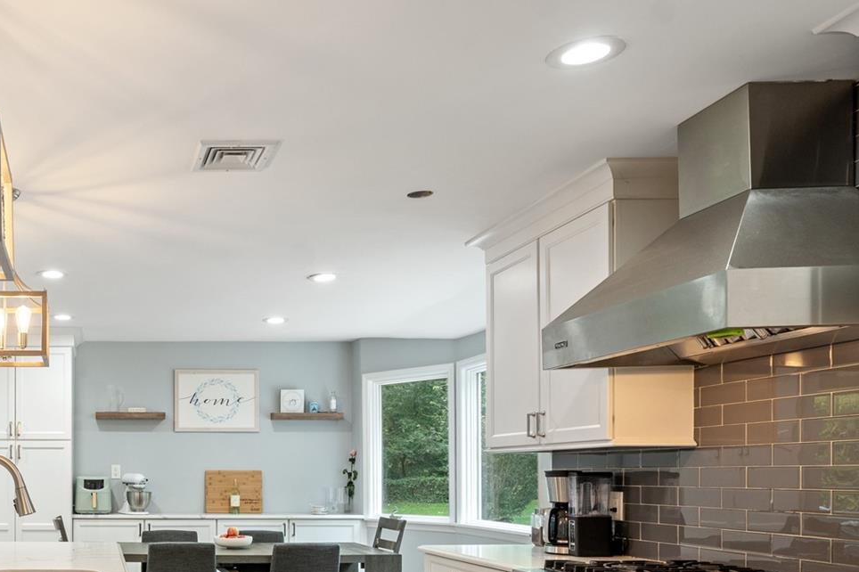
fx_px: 811
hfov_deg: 49.8
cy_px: 480
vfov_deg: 37.1
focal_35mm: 34
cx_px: 90
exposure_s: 1/10
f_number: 5.6
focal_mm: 16
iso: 400
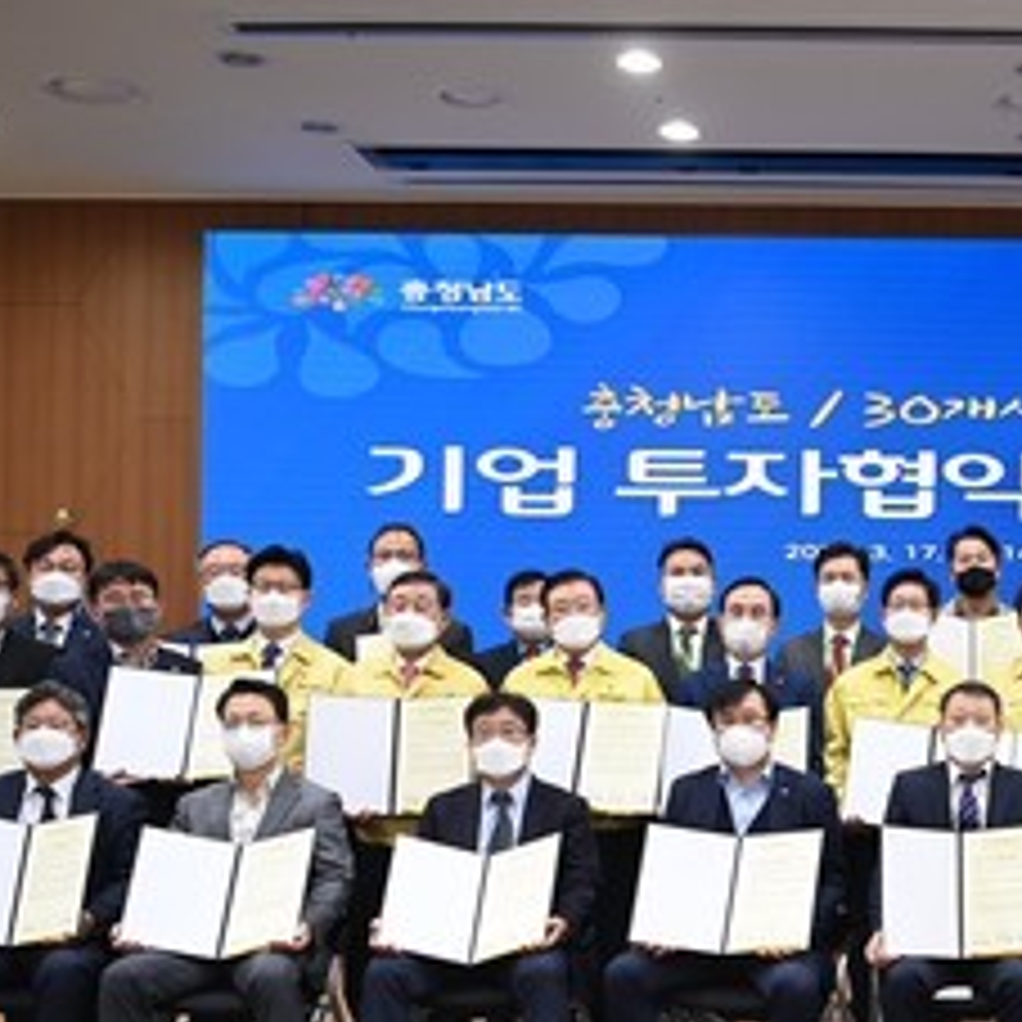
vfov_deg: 26.2
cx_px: 1148
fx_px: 2171
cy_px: 752
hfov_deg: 24.5
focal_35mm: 65
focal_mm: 29
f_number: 3.2
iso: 1250
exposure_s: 1/125
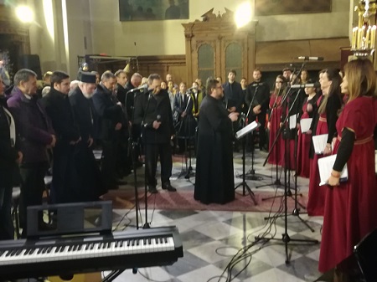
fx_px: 403
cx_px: 188
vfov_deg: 38.6
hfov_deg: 50.2
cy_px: 141
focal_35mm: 37
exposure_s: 1/25
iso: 500
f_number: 2.2
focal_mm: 3.83
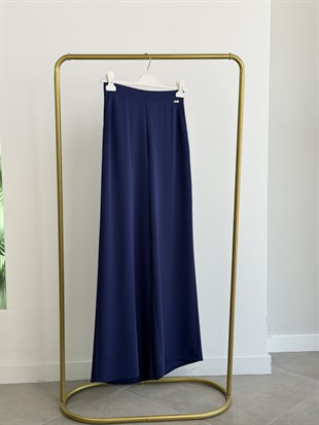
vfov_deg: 39.6
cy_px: 212
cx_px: 160
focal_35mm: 48
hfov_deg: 30.3
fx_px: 589
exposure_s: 1/299
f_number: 1.78
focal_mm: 6.76
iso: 64
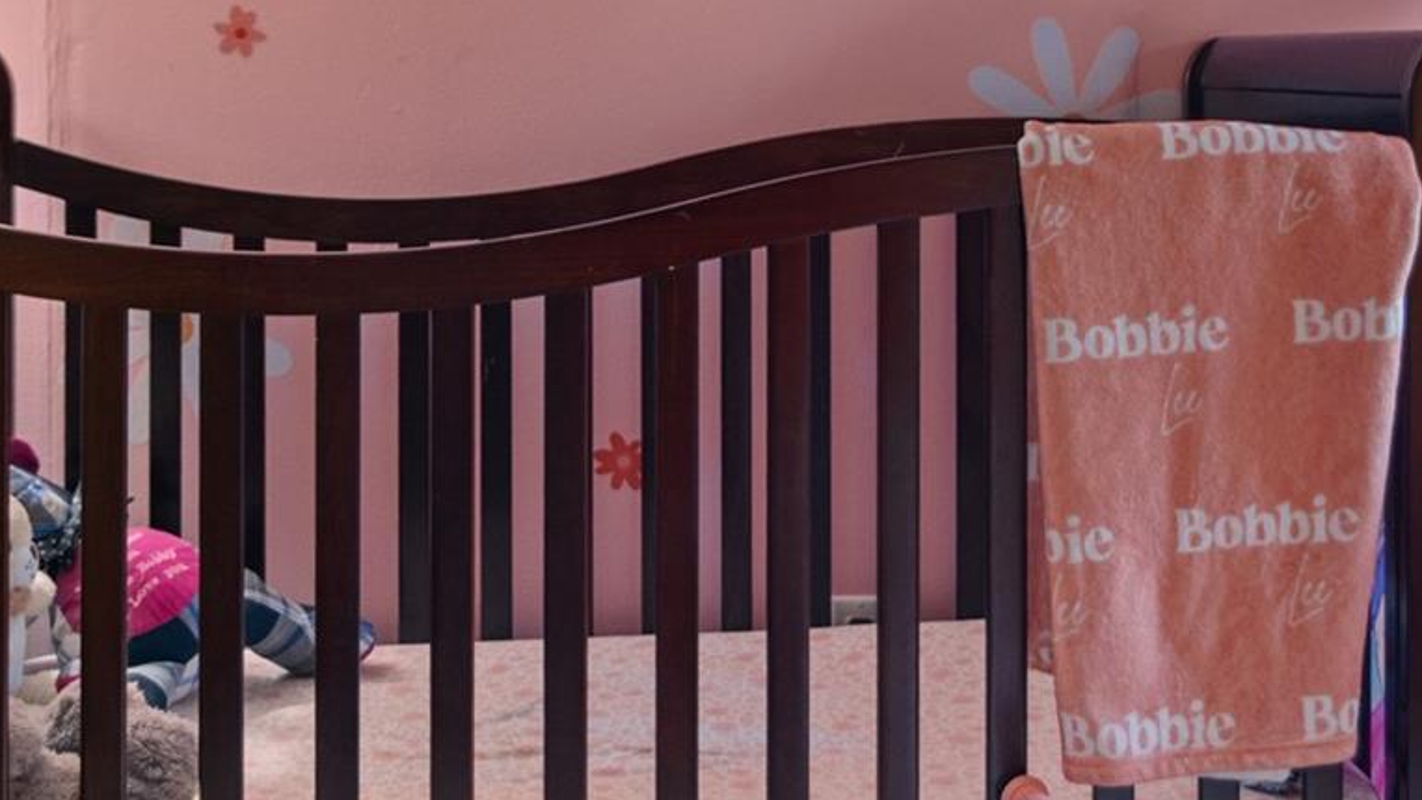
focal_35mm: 59
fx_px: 2225
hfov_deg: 35.2
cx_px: 906
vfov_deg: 20.1
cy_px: 108
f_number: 2.8
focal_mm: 21
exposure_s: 1/8
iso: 250
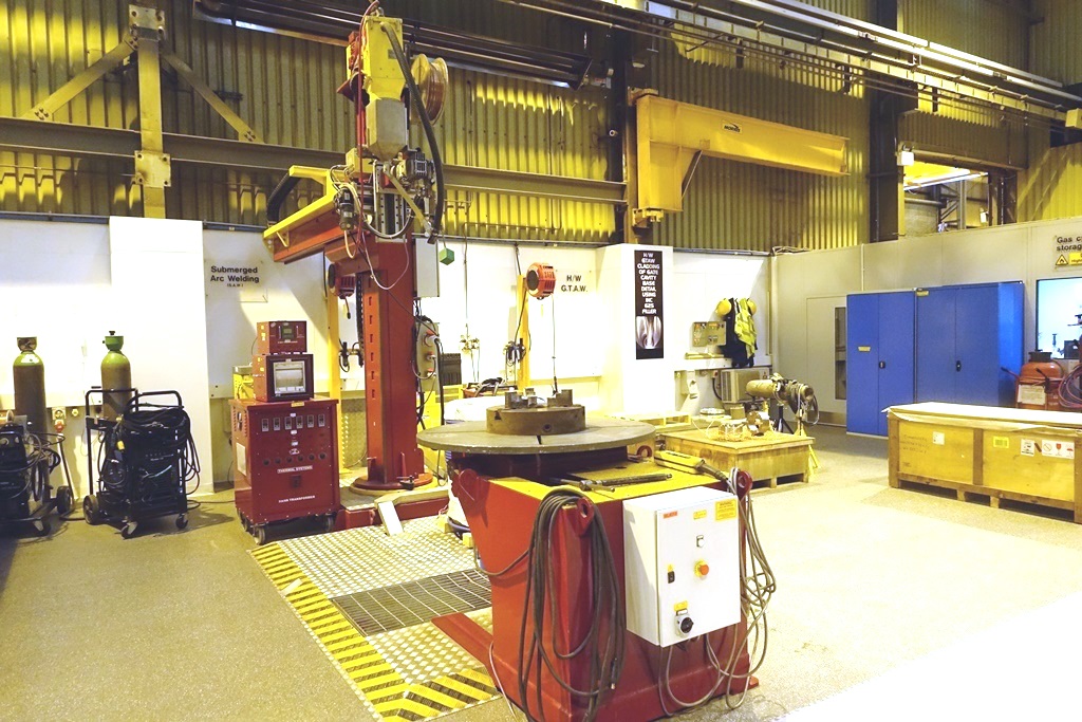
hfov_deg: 73.7
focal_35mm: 24
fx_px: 721
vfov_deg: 53.1
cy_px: 361
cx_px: 541
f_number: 2.8
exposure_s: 1/125
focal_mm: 8.8
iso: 1600
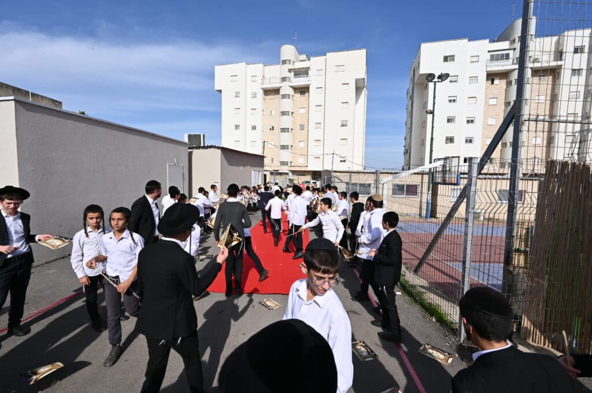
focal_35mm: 16
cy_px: 196
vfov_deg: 73.7
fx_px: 263
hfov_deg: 96.8
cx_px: 296
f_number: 11
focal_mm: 16
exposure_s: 1/200
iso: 100
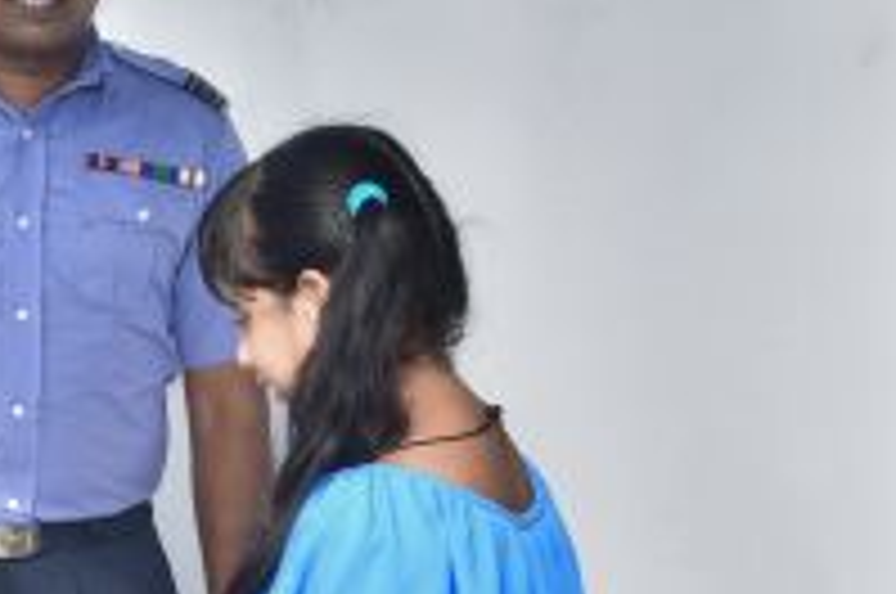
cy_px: 536
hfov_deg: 13.5
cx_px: -338
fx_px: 3603
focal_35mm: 145
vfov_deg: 9.4
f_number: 10
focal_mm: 32
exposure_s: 1/250
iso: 400
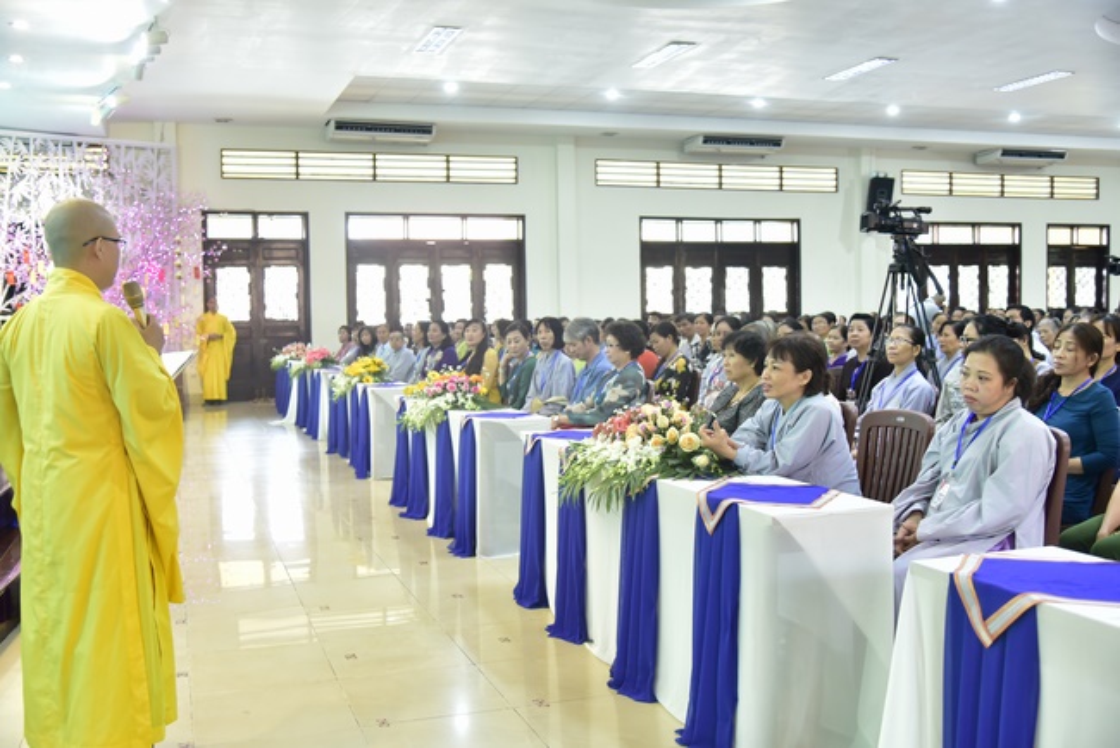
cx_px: 560
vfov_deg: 37.9
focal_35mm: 35
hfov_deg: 54.4
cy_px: 374
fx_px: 1089
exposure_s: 1/50
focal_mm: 35
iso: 2000
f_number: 4
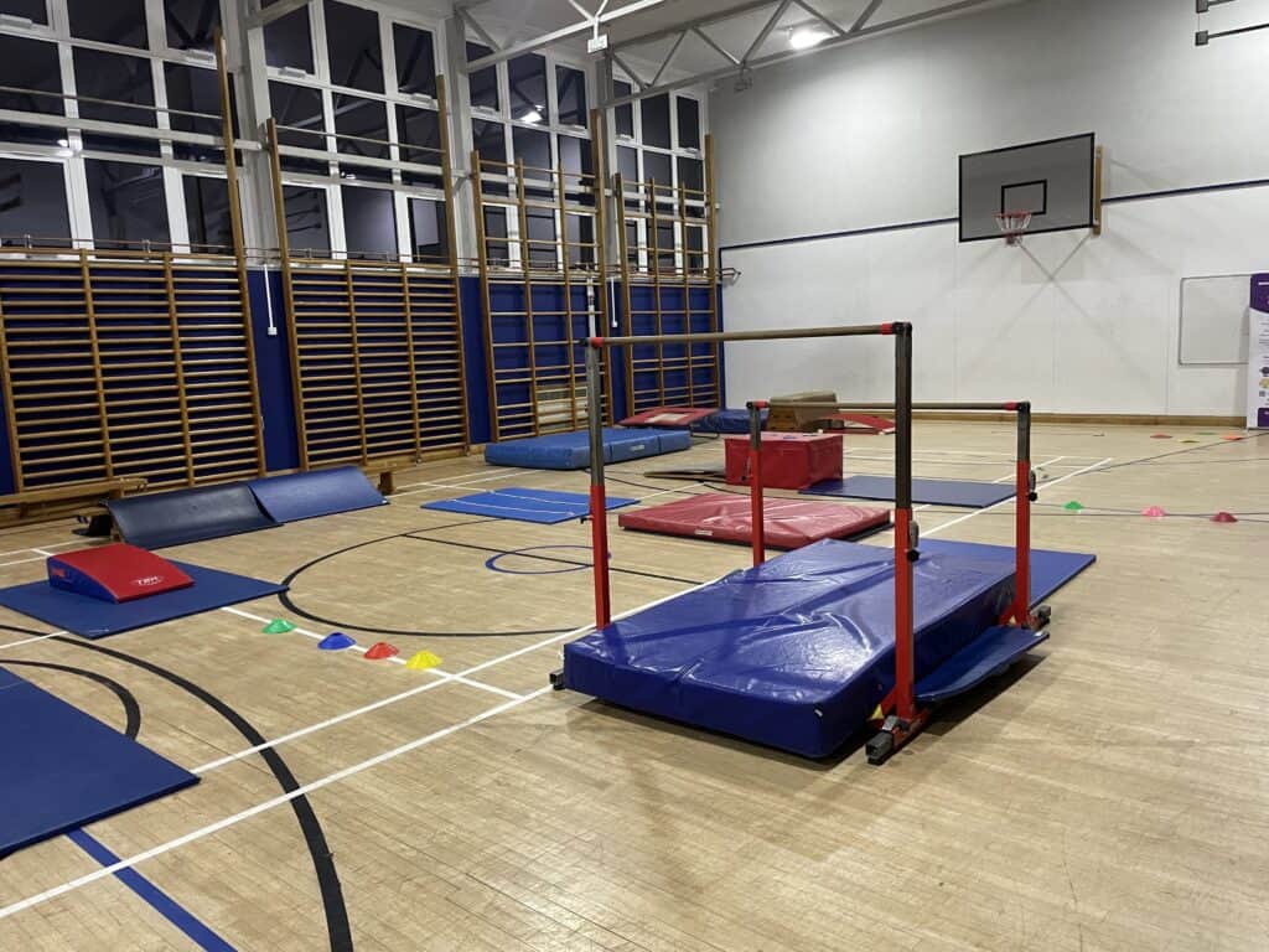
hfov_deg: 67.3
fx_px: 953
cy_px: 476
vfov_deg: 53.1
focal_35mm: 26
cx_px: 634
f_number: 1.6
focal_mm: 4.2
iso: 250
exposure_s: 1/50
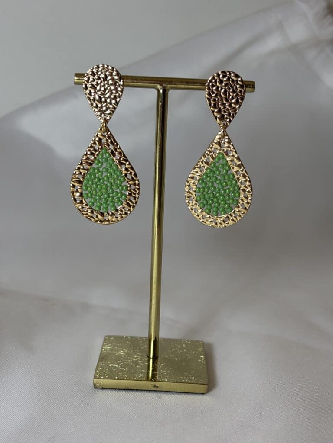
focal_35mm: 52
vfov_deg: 36.8
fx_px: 667
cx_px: 166
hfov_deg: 28.0
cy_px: 222
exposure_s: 1/111
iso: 25
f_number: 1.6
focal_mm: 5.96
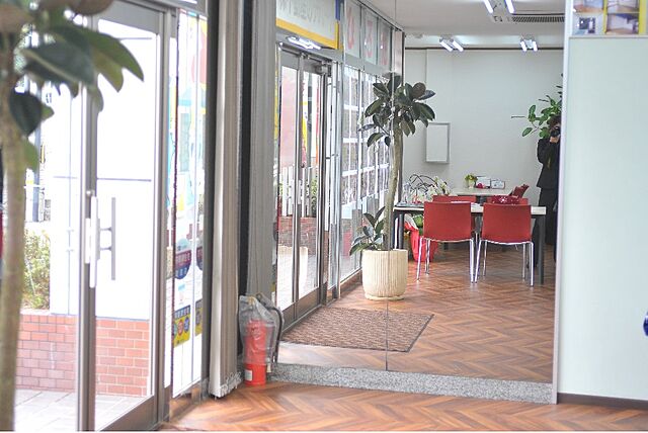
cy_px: 216
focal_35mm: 48
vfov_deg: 28.1
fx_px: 865
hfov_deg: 41.1
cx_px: 324
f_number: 2.8
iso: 800
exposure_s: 1/200
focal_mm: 48
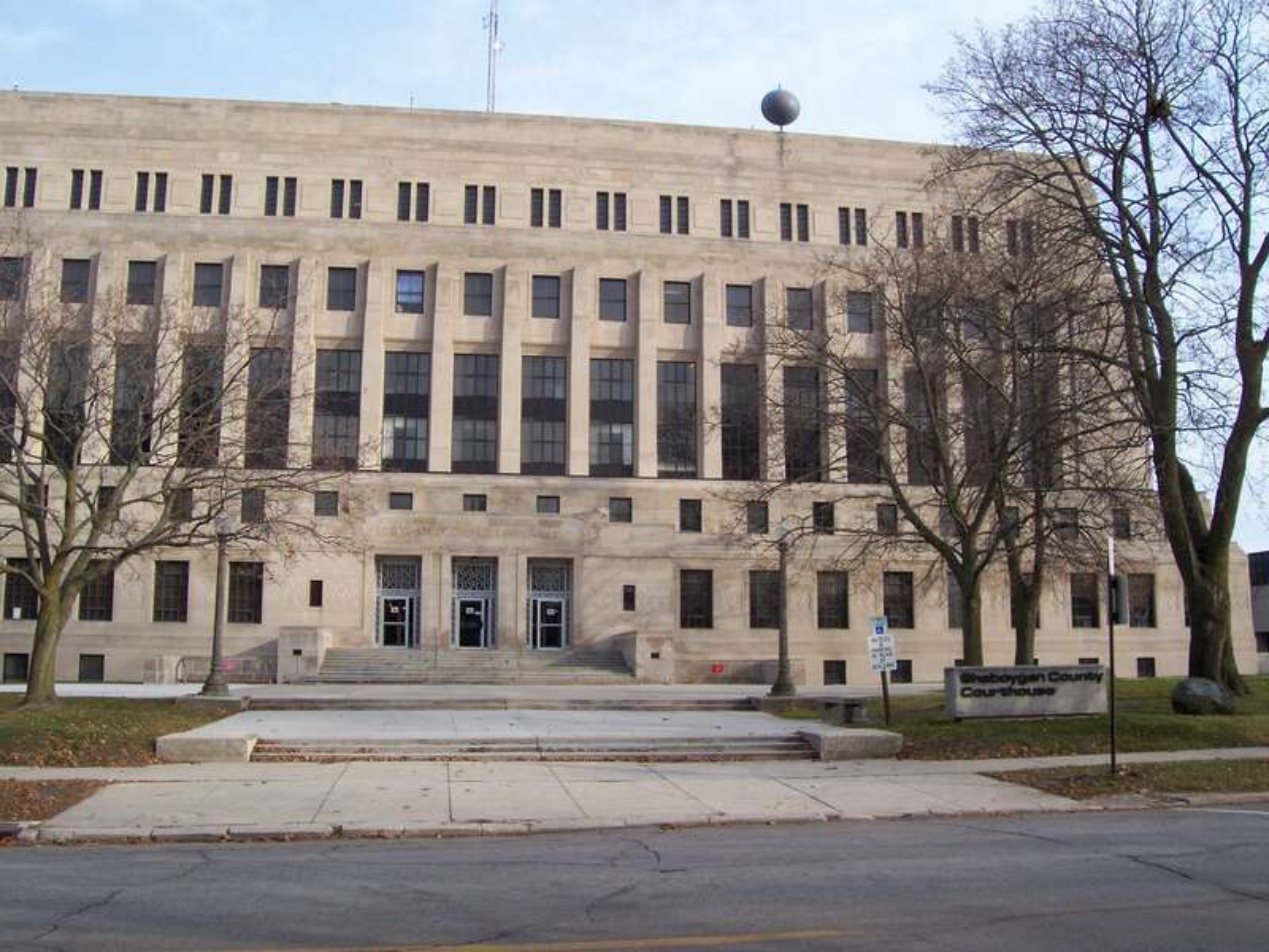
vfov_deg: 41.8
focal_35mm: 34
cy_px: 476
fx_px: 1246
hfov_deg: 54.0
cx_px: 634
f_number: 5.1
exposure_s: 1/230
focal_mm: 5.6
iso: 80
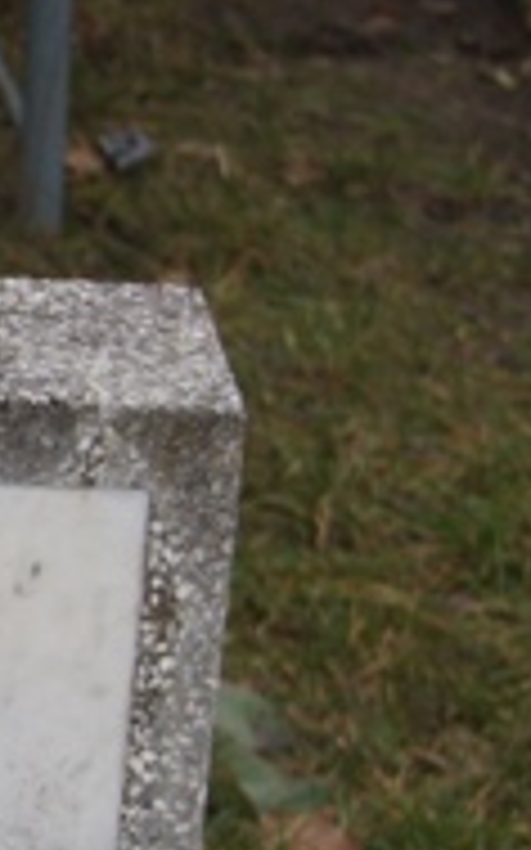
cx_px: -824
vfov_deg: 10.1
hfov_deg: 6.0
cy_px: 472
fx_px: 4797
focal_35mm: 207
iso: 200
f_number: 6.3
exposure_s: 1/160
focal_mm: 40
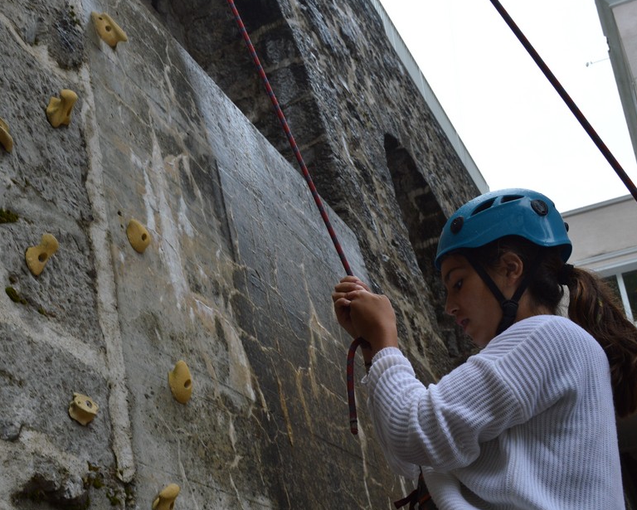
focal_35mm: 45
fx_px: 849
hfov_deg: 40.8
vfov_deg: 33.4
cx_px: 238
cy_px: 278
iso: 400
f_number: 9
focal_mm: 24
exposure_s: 1/160
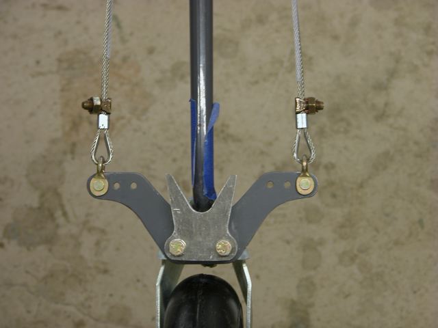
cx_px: 219
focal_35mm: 116
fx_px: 1468
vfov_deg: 12.8
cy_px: 164
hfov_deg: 17.0
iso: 100
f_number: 3.7
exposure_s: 1/8.3
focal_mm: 29.5
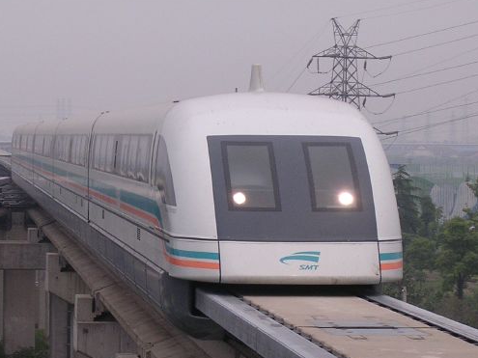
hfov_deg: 10.6
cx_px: 212
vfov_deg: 8.0
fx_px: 2568
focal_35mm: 186
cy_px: 276
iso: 200
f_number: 4.9
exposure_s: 1/547
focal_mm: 17.4
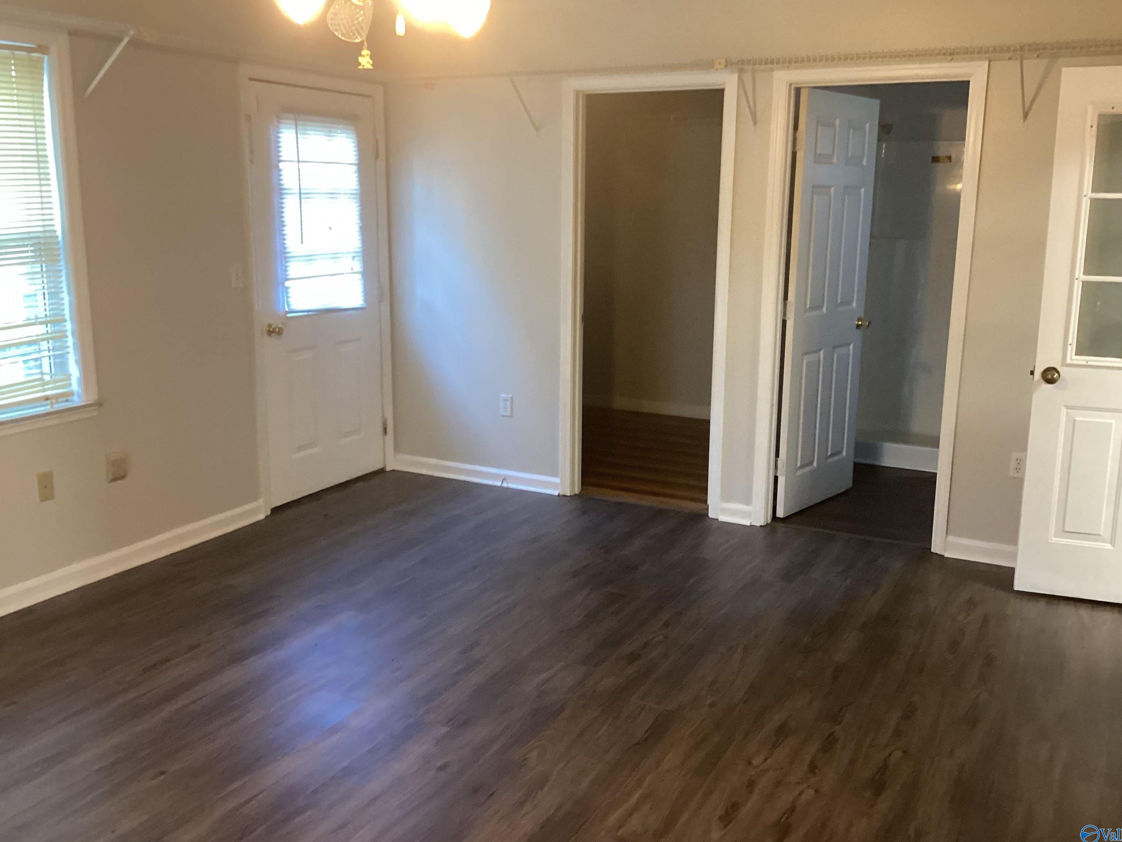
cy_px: 416
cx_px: 575
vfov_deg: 44.2
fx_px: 1037
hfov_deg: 56.8
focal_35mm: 32
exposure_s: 1/40
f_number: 2.4
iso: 320
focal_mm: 3.3
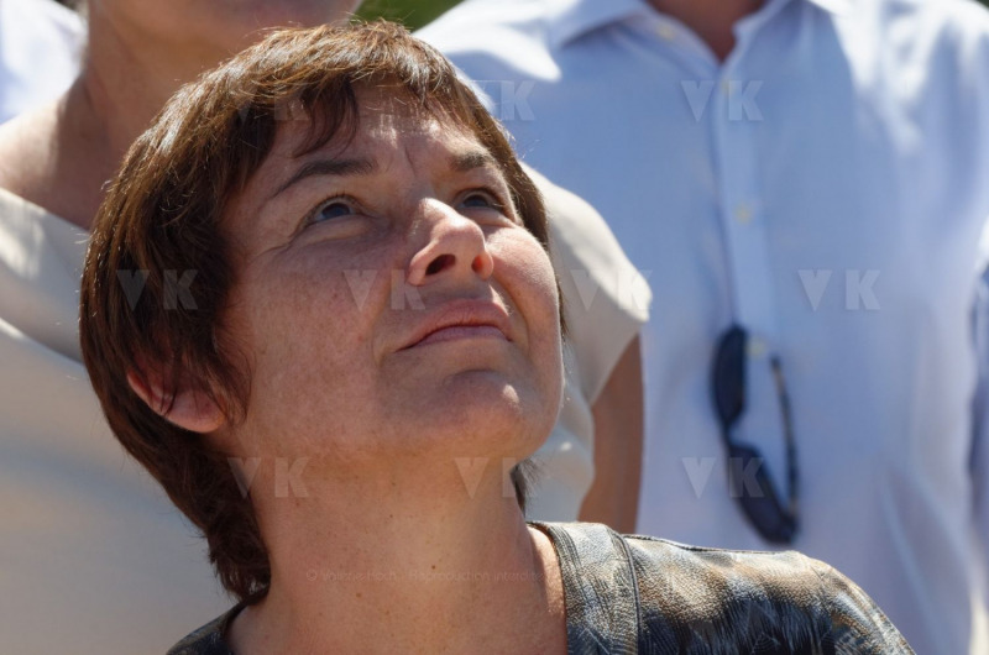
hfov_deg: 6.9
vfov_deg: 4.6
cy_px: 328
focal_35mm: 300
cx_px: 494
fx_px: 8225
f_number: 11
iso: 200
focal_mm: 200
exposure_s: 1/640
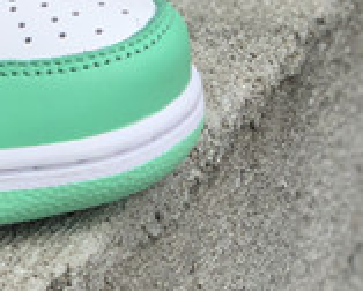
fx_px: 2571
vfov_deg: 6.3
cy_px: -248
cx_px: -69
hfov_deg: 8.0
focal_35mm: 239
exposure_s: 1/539
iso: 16
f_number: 2.4
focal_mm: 6
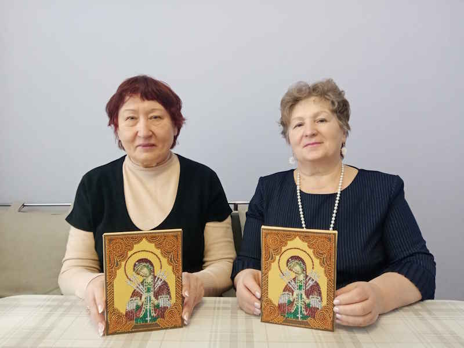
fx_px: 349
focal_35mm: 26
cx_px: 232
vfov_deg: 53.1
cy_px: 174
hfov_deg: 67.3
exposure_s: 1/25
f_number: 1.8
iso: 366
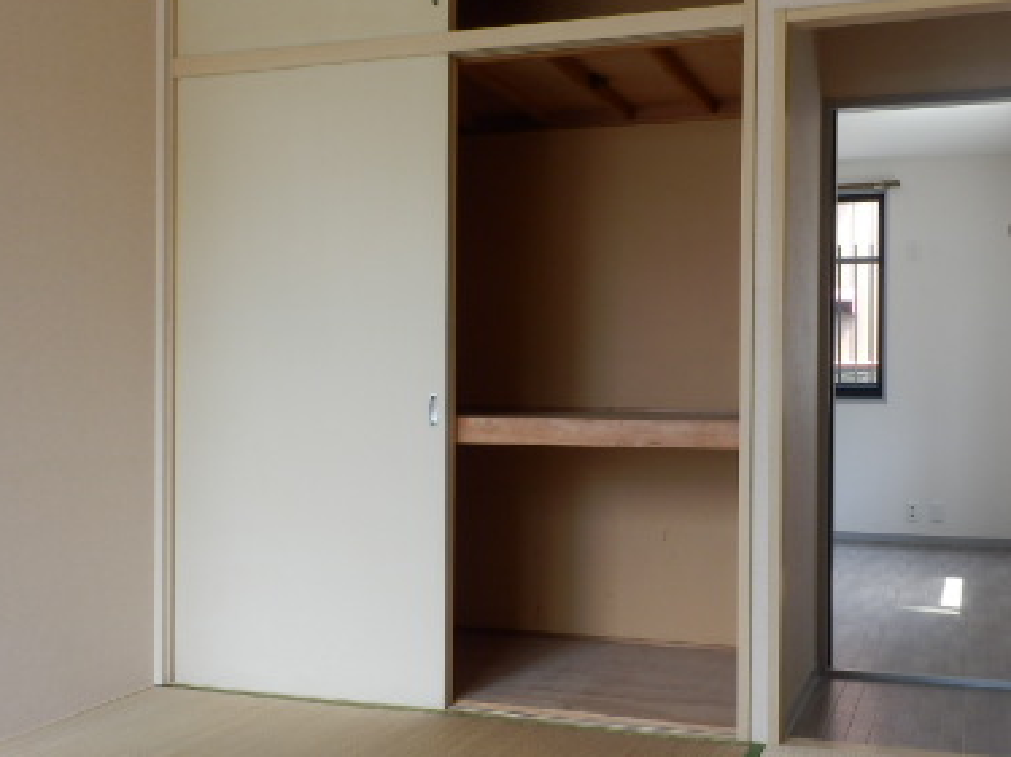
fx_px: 1197
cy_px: 391
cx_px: 580
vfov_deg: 35.1
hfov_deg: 45.7
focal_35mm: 41
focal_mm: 4.2
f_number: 3
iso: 80
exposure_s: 1/50
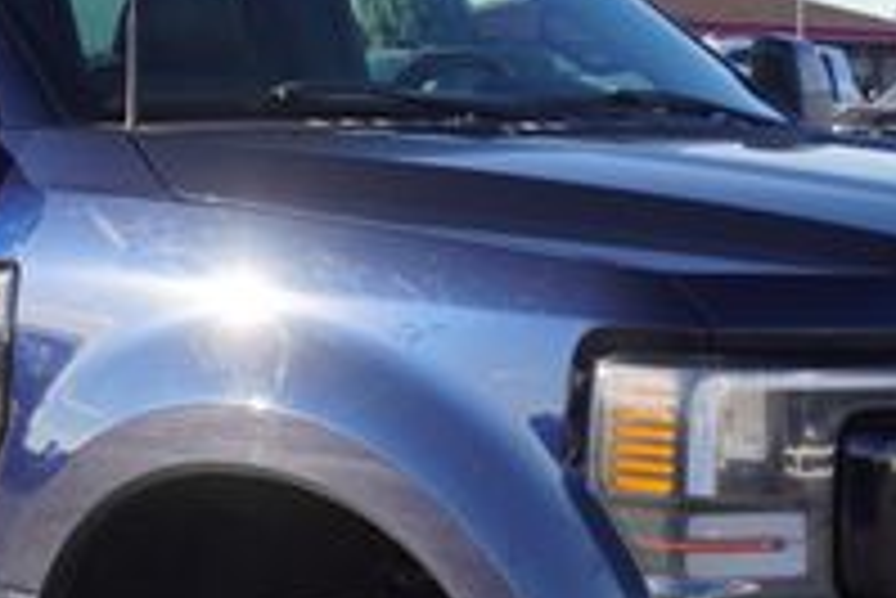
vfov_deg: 11.7
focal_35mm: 116
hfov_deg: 17.5
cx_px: 221
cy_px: 571
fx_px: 2889
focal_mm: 24
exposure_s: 1/160
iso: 100
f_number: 6.3
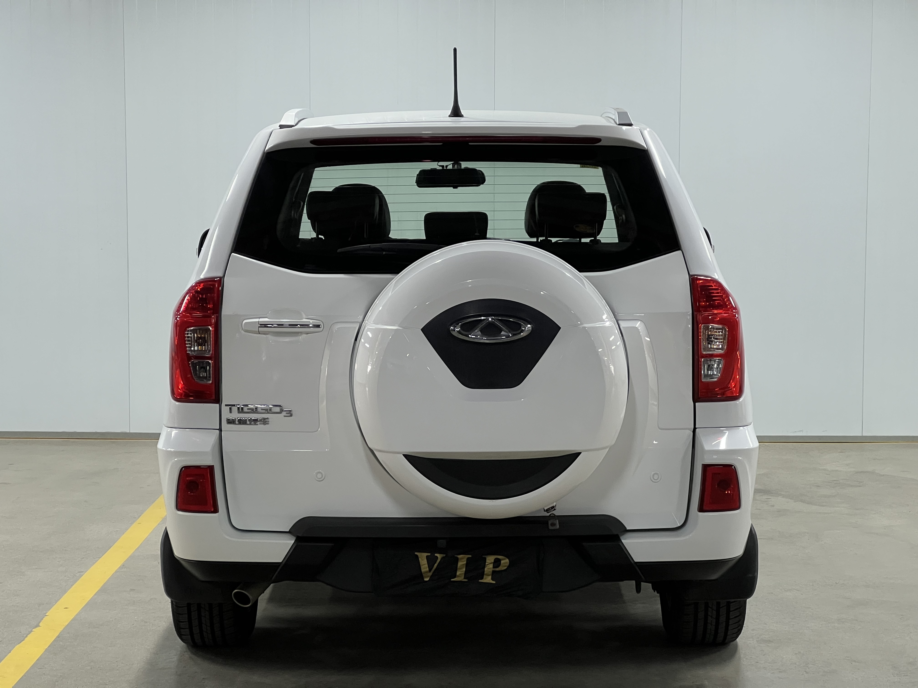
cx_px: 459
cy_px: 344
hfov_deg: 25.3
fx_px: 2042
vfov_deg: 19.1
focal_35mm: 77
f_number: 2.8
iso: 250
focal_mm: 9
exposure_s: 1/100
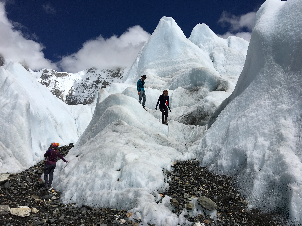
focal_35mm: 29
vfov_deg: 48.2
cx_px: 151
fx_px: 253
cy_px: 113
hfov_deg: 61.7
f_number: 2.2
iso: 25
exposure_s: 1/7692
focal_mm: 4.15
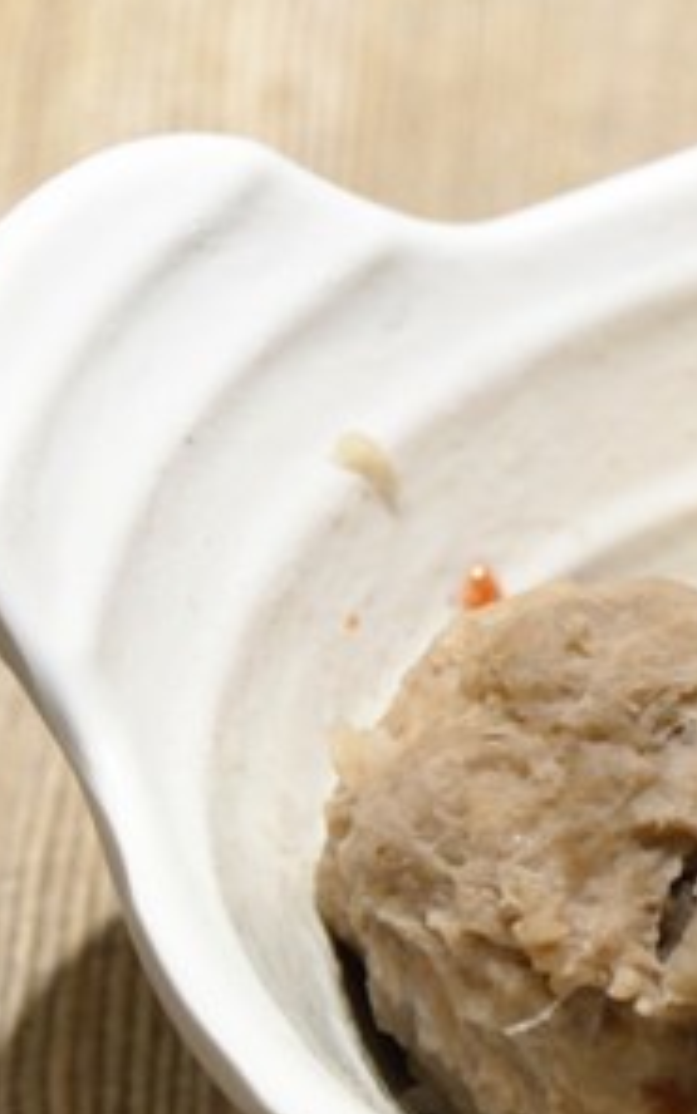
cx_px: 1081
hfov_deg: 5.5
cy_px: 719
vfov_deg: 8.9
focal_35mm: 236
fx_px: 7173
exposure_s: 1/80
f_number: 5.1
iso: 400
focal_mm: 55
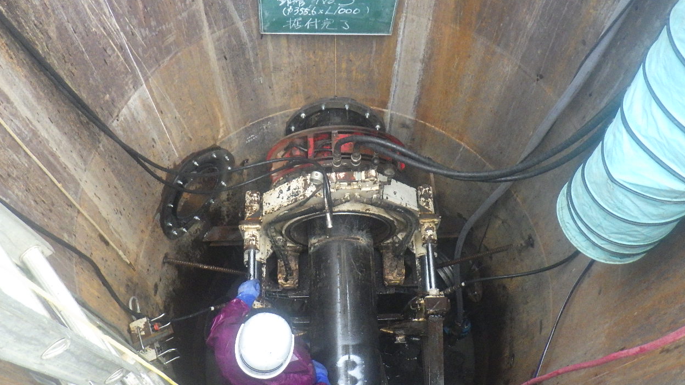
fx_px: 690
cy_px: 207
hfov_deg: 52.8
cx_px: 342
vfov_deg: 31.2
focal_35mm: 38
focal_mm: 6.1
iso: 800
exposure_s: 1/60
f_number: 3.8
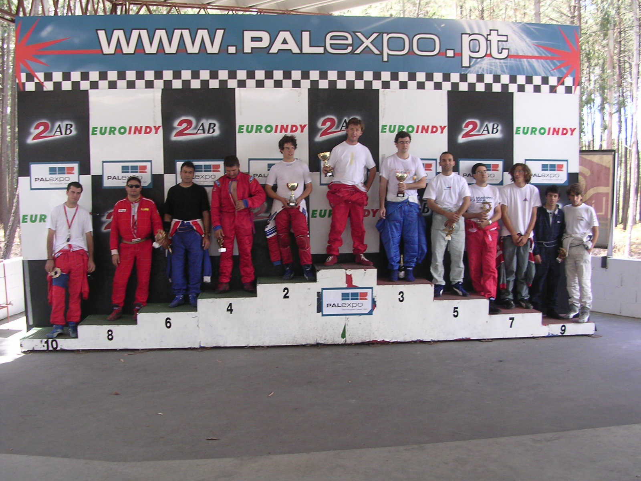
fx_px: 704
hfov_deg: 49.0
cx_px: 320
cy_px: 240
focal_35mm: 38
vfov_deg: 37.7
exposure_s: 1/62.3
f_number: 2.8
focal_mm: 5.8
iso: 100
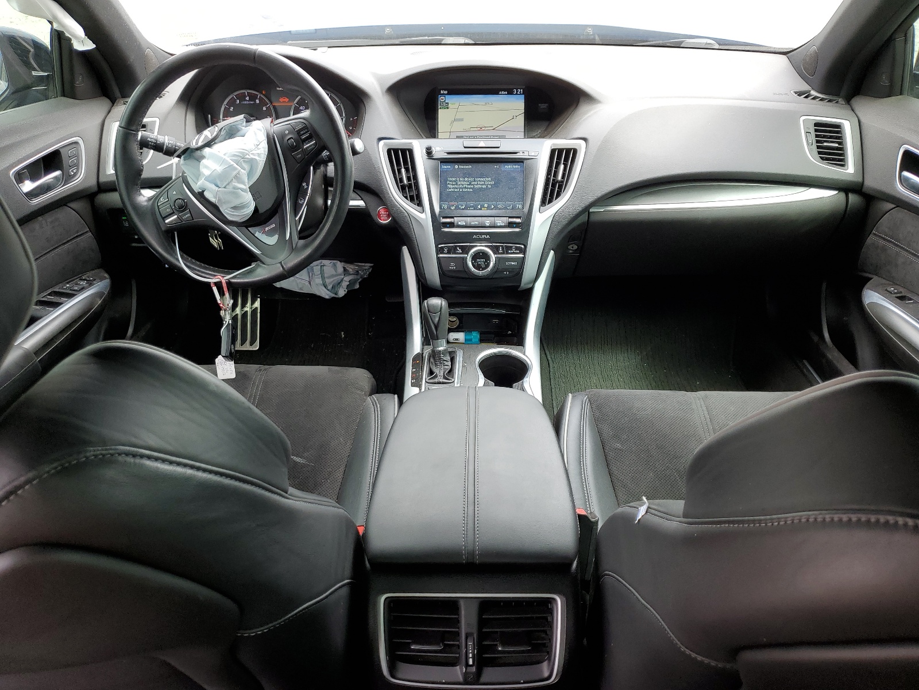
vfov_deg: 53.1
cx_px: 460
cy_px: 345
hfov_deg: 67.3
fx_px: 690
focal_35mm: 26
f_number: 1.5
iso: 50
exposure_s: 1/147
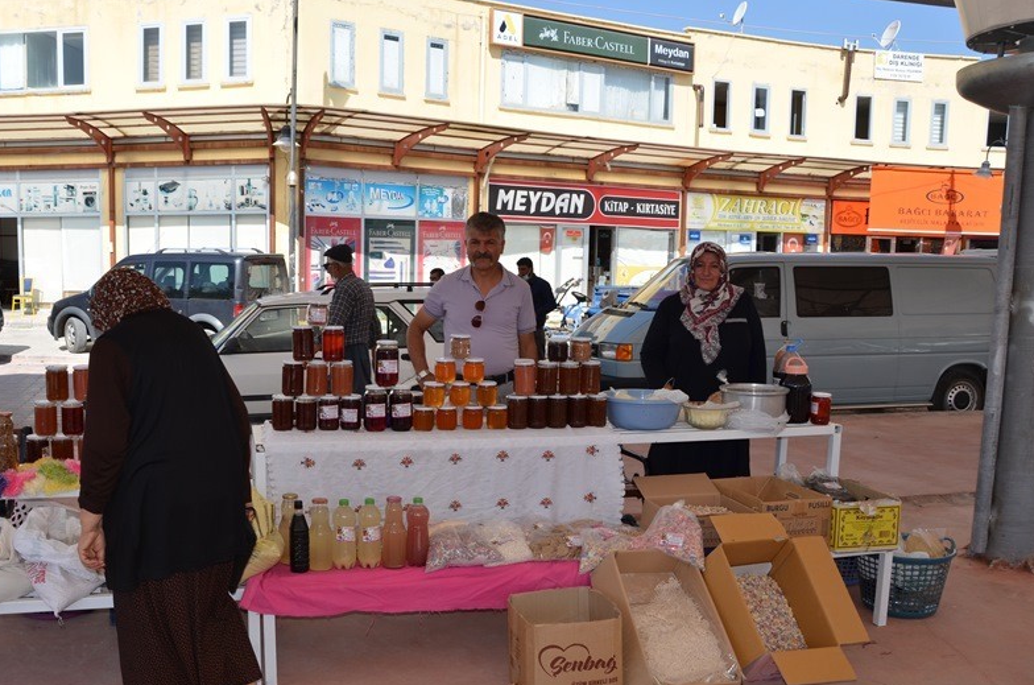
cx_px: 452
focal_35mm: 31
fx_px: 888
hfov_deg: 60.2
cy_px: 368
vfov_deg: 42.1
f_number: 7.1
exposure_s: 1/250
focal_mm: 18
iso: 100
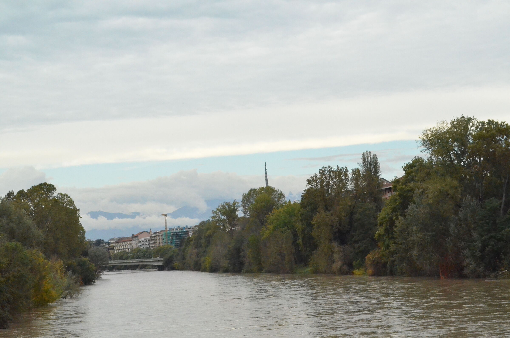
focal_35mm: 82
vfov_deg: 16.5
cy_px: 169
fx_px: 1166
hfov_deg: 24.7
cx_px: 255
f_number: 14
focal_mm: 55
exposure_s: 1/2500
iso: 6400
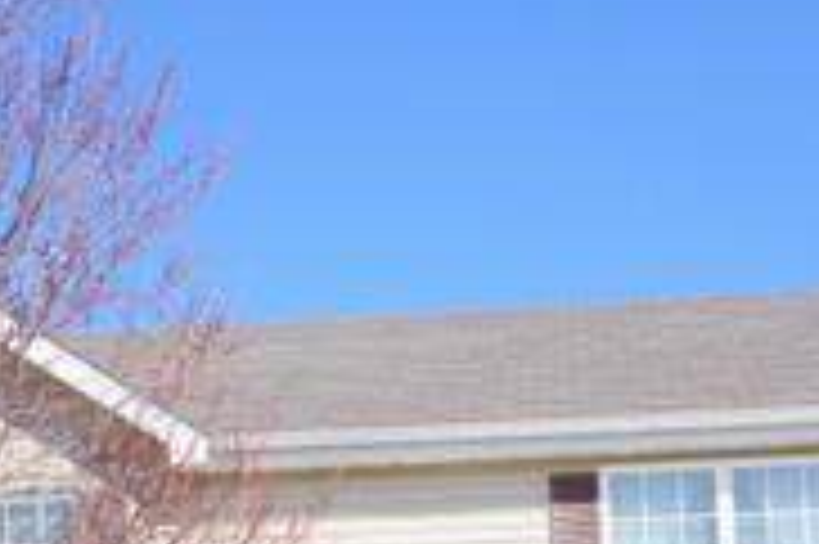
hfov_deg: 20.6
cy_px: 710
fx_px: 2250
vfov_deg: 13.3
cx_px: 310
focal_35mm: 99
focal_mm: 24
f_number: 13
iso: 200
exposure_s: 1/250
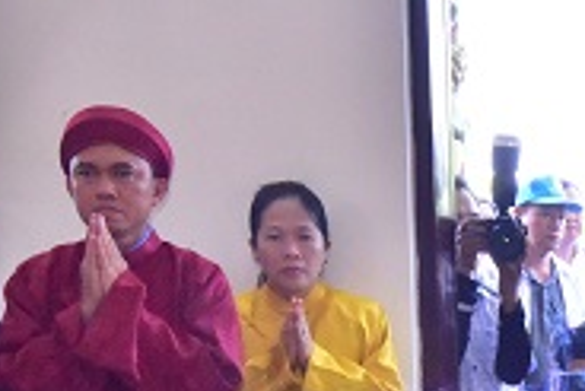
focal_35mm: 114
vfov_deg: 11.4
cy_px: 633
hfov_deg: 16.7
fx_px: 1854
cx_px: 804
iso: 11400
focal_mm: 35
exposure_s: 1/60
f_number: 20
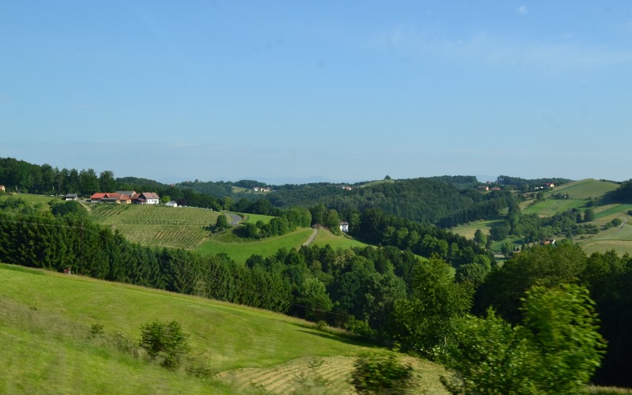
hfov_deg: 43.5
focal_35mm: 46
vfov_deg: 28.0
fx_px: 792
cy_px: 195
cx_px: 316
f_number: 10
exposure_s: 1/320
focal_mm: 30
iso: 400
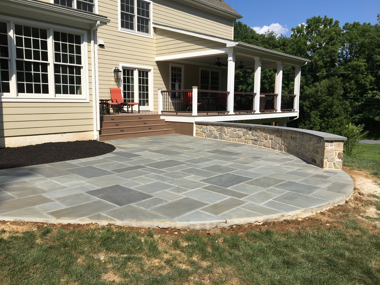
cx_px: 190
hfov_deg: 61.7
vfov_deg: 48.2
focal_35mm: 29
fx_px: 318
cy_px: 142
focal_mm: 4.15
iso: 25
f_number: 2.2
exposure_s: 1/2481
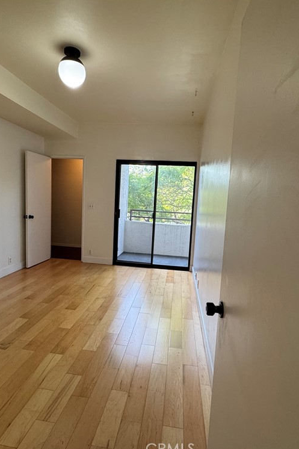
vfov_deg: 84.0
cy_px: 226
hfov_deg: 61.9
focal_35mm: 20
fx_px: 249
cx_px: 146
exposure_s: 1/120
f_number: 2.2
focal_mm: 2.22
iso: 200
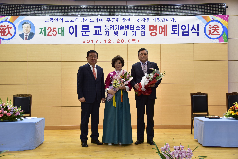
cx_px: 119
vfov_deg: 35.1
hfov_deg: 50.7
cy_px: 80
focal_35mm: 38
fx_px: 251
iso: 800
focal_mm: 38
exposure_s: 1/125
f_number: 4.5
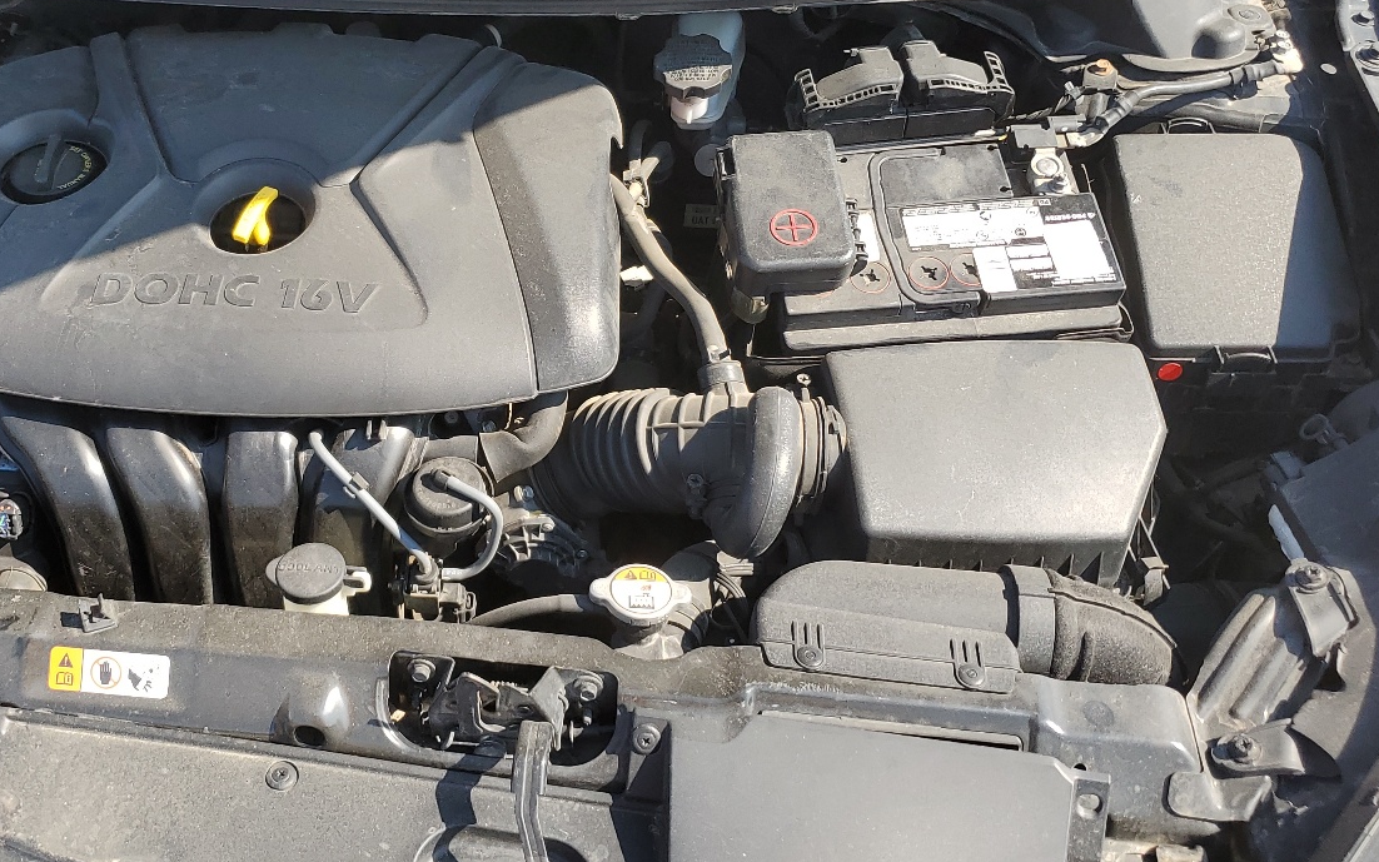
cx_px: 492
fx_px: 1503
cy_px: 337
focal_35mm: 40
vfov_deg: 31.9
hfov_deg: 48.7
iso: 50
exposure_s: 1/1000
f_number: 1.5
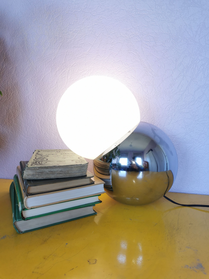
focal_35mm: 27
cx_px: 104
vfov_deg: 65.3
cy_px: 140
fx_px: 217
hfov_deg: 51.4
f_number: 1.8
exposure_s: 1/100
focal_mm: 5.58
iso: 64
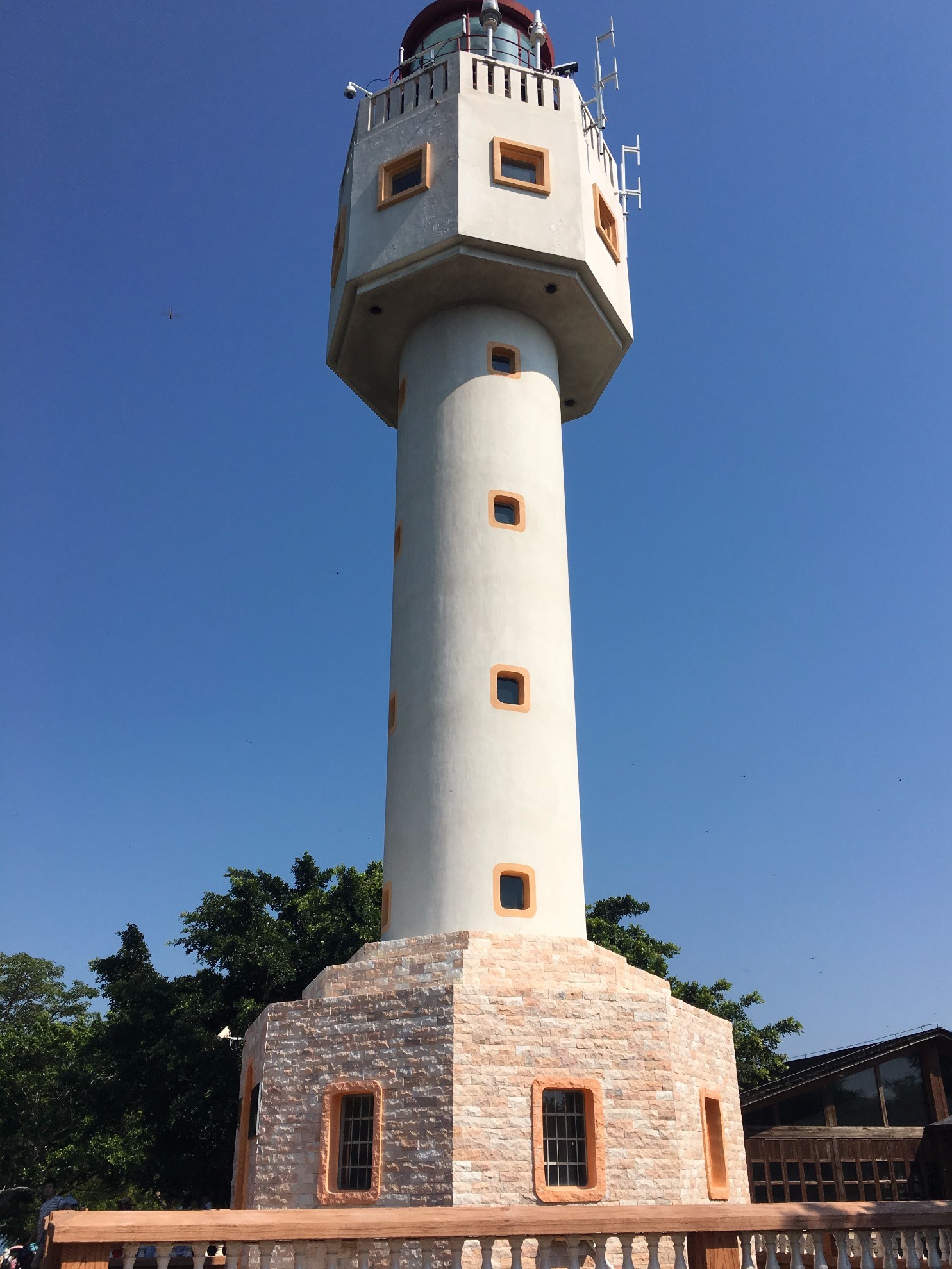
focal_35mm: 30
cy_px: 627
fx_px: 1100
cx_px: 489
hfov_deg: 46.8
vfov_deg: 60.0
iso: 25
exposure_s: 1/3077
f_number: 2.2
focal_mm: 4.15
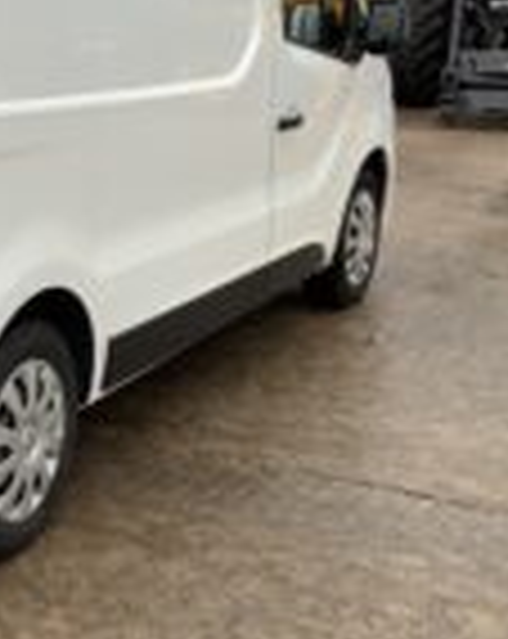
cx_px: -81
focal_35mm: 72
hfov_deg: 20.0
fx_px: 1358
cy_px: 202
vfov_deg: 26.3
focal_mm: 3
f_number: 1.8
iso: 16
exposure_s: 1/122
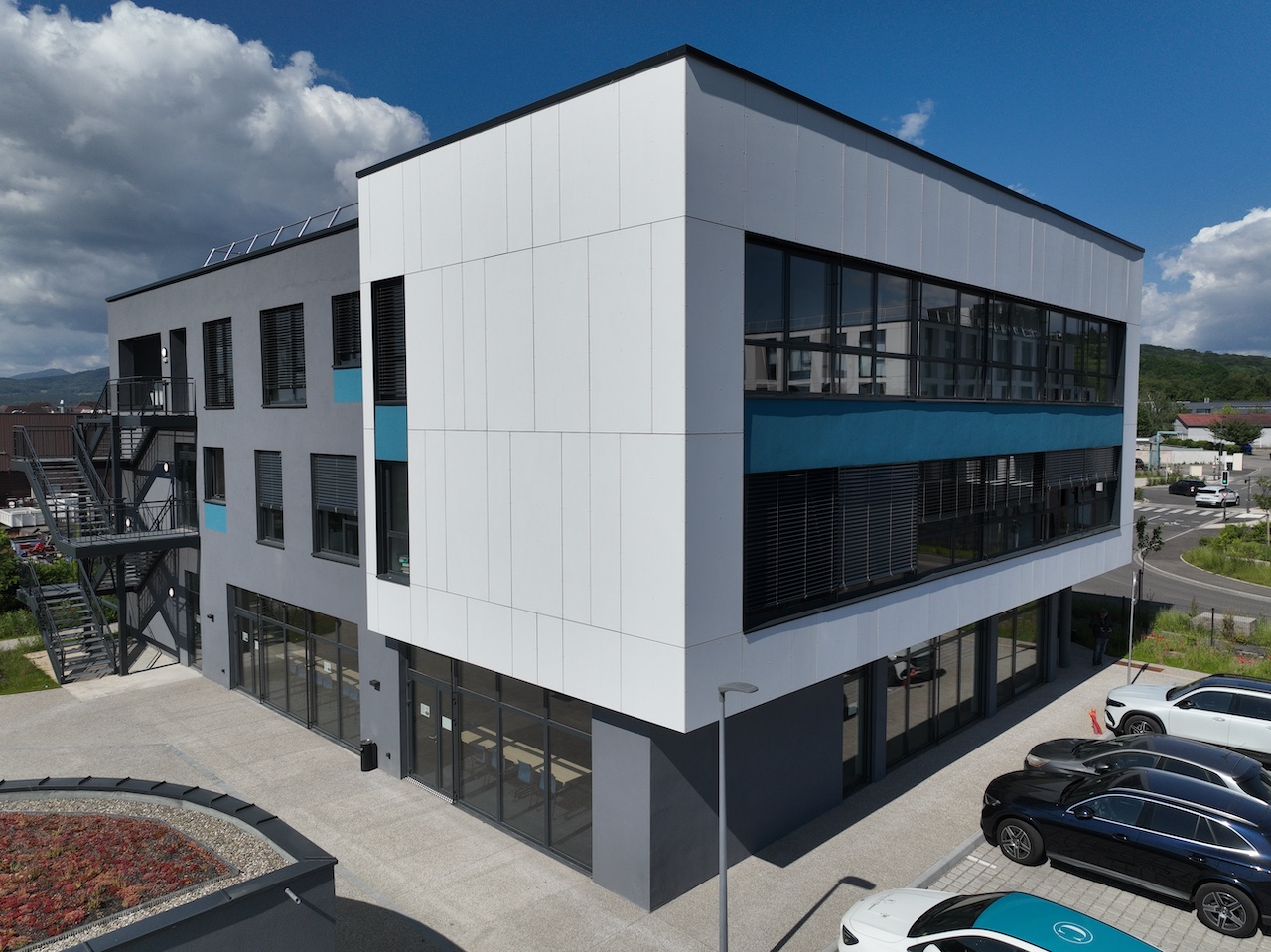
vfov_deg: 56.8
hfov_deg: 71.6
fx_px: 881
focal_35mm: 24
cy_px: 476
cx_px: 636
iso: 100
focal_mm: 12.29
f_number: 2.8
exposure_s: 1/320
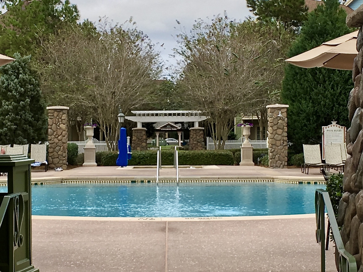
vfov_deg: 48.2
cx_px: 182
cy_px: 136
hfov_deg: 61.7
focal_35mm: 29
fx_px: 304
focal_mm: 4.15
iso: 25
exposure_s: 1/364
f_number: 2.2
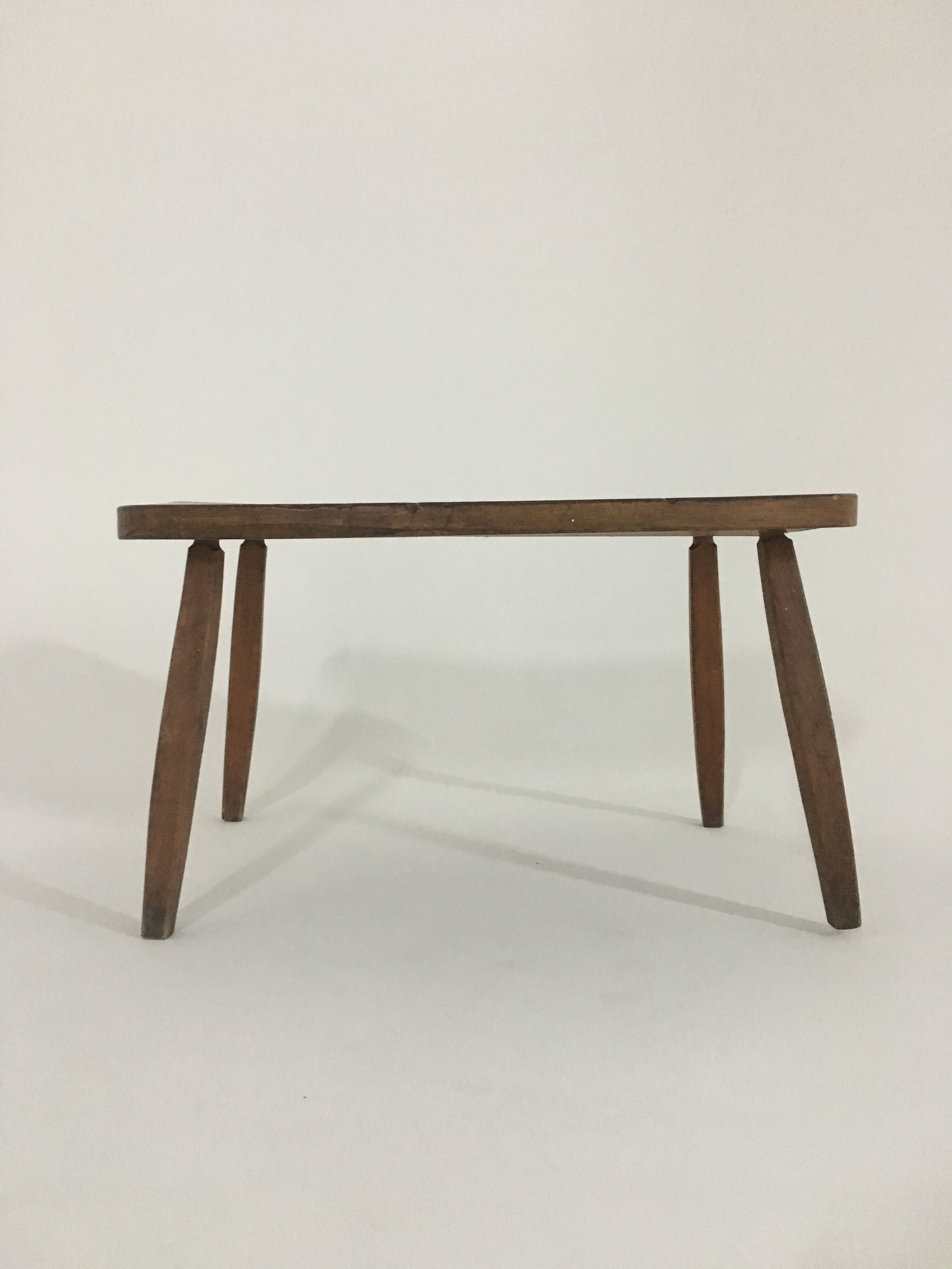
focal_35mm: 29
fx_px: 1063
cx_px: 476
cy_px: 634
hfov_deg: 48.2
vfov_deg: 61.7
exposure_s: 1/25
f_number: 2.2
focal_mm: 4.15
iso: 200
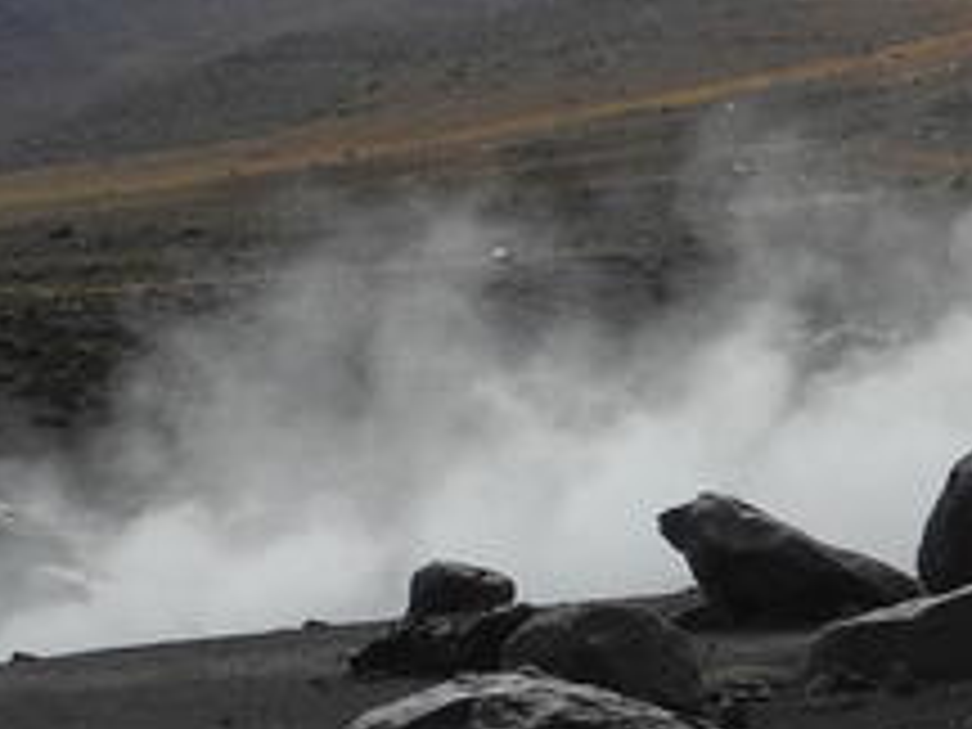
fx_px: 3735
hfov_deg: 14.6
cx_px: 986
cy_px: 428
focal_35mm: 133
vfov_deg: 11.1
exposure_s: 1/1000
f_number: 4.5
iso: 100
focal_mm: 6
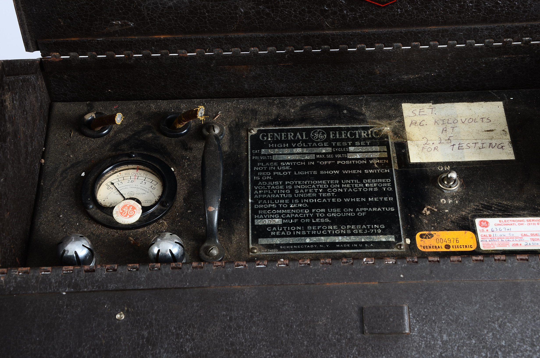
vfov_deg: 20.1
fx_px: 1010
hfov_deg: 29.9
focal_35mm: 68
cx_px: 270
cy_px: 179
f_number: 10
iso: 100
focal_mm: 45
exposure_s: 1/125
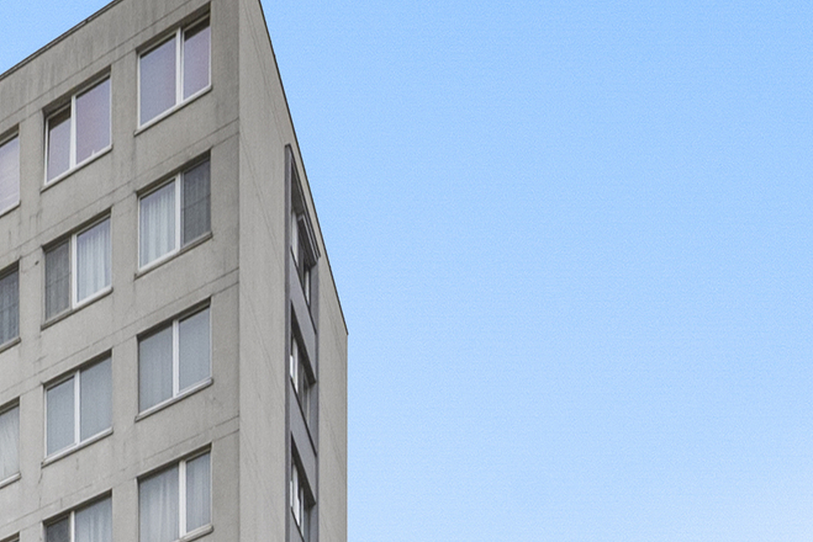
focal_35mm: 51
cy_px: 897
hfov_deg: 24.5
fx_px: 1152
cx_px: -538
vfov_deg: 20.8
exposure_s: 1/400
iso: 320
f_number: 8
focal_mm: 14
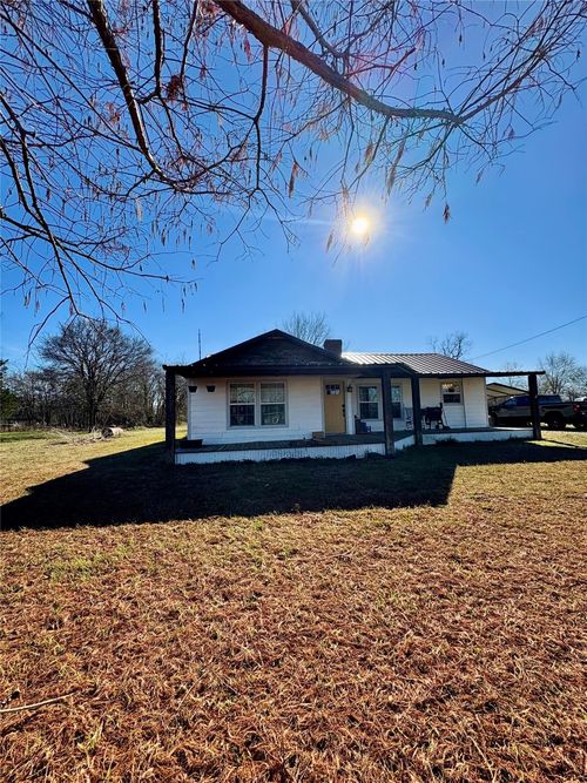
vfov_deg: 102.1
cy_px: 392
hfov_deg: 85.7
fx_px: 317
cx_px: 294
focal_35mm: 14
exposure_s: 1/3247
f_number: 2.2
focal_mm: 2.22
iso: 64
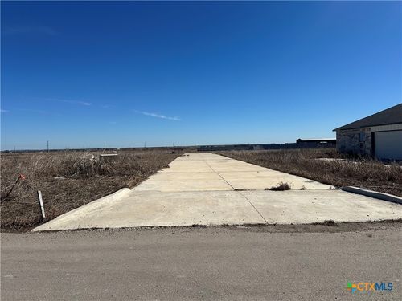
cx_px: 201
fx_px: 279
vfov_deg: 56.8
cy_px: 150
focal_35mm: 24
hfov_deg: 71.6
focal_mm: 6.86
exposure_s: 1/10753
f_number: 1.78
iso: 80
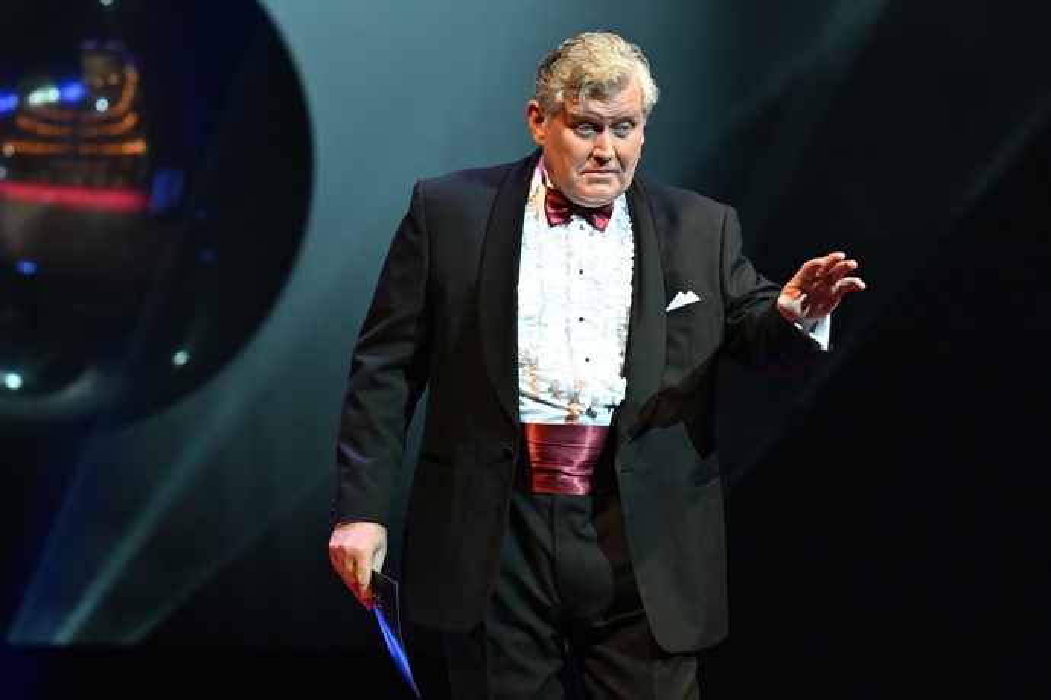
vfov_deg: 5.4
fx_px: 7444
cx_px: 526
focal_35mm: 255
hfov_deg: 8.1
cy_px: 350
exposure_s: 1/400
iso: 4000
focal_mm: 170
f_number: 3.5
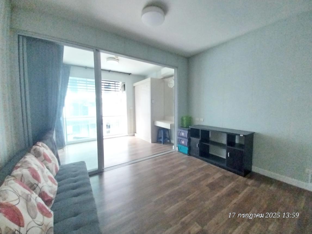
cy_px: 117
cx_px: 156
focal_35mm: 13
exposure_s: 1/14
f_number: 2.2
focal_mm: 1.3
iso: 500
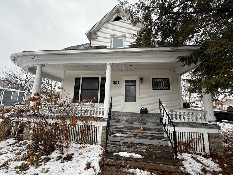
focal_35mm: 14
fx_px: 94
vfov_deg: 85.7
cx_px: 116
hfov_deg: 102.1
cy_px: 88
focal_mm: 2.22
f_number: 2.2
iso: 50
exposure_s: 1/120
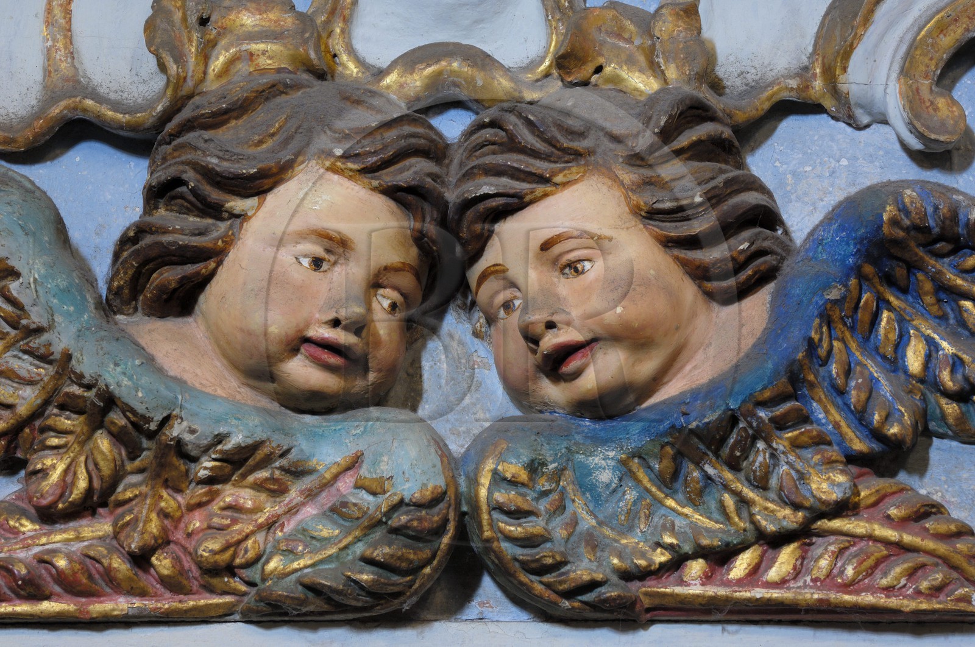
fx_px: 7302
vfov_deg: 5.1
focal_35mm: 270
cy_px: 324
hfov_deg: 7.6
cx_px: 488
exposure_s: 6
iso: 100
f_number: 9
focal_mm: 180
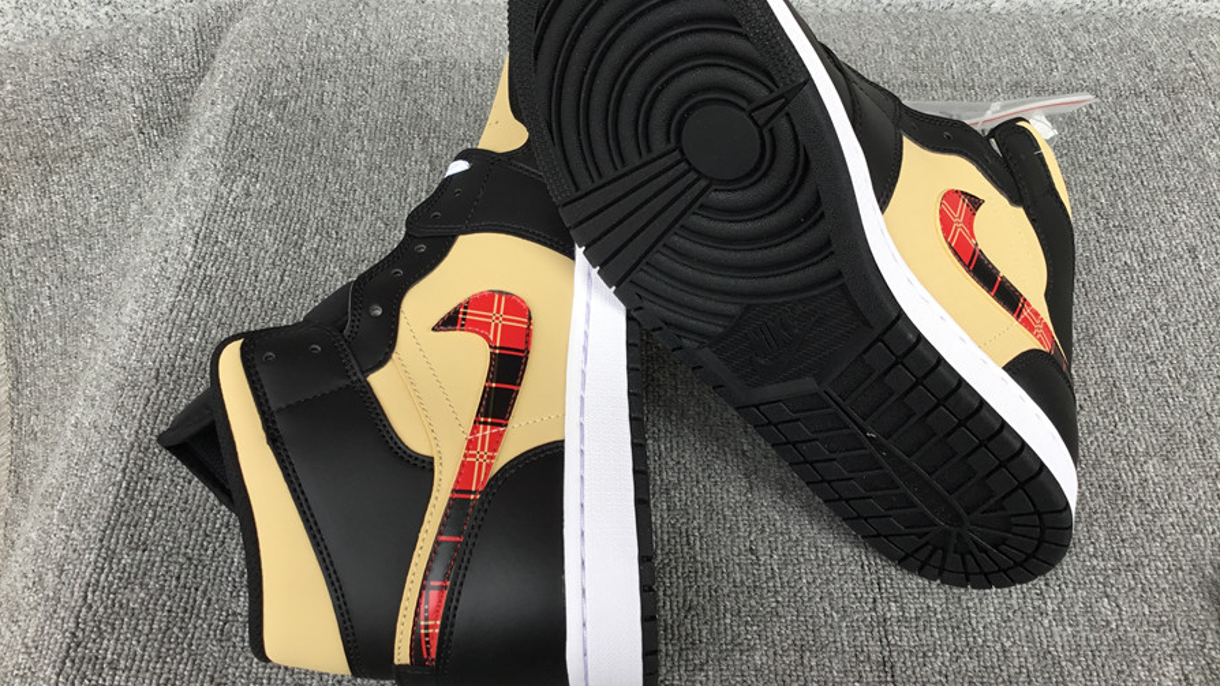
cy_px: 275
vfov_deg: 34.5
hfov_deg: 58.0
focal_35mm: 34
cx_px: 609
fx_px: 1100
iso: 32
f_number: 2.4
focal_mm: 3.3
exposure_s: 1/100
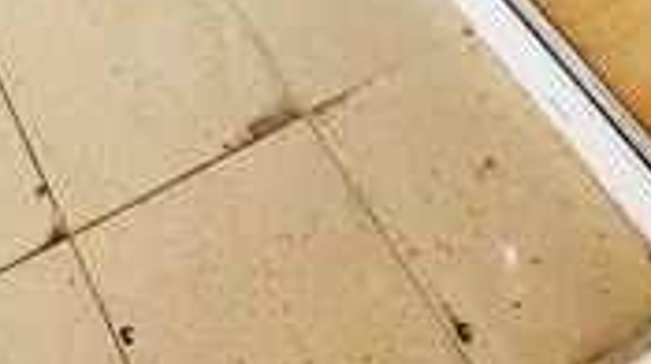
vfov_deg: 14.6
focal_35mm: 57
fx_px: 983
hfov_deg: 32.1
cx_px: -73
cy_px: -479
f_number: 2.2
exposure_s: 1/255
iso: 32
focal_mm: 1.7
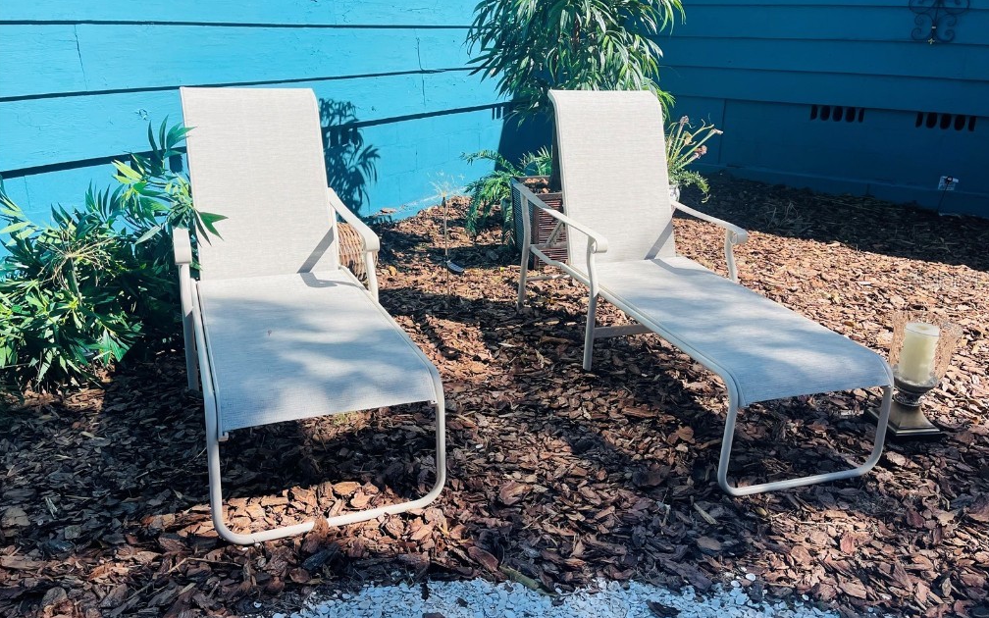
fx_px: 755
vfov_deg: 44.5
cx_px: 498
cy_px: 279
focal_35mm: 28
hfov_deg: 66.5
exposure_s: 1/3086
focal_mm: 5.1
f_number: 1.6
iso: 32
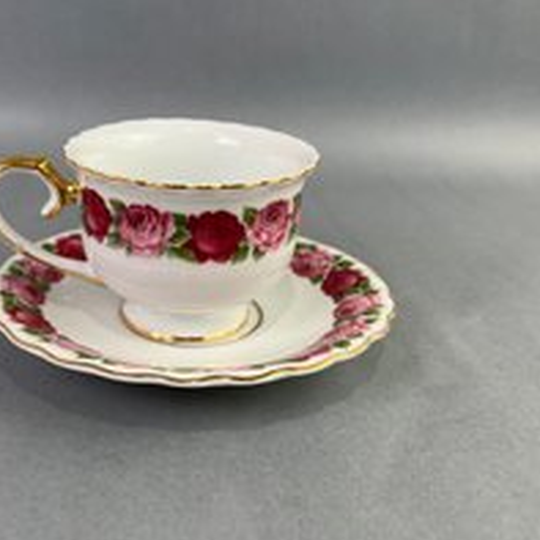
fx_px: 706
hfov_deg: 41.3
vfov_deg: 41.8
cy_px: 256
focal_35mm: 40
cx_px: 180
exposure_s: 1/214
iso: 40
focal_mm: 5.7
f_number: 1.5
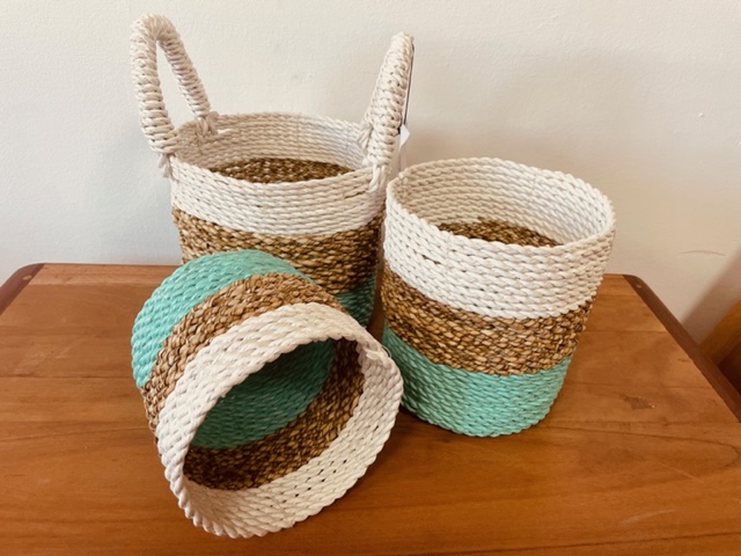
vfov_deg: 53.1
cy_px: 278
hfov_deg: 67.3
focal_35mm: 26
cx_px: 370
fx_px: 557
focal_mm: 4.2
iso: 80
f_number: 1.6
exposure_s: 1/100
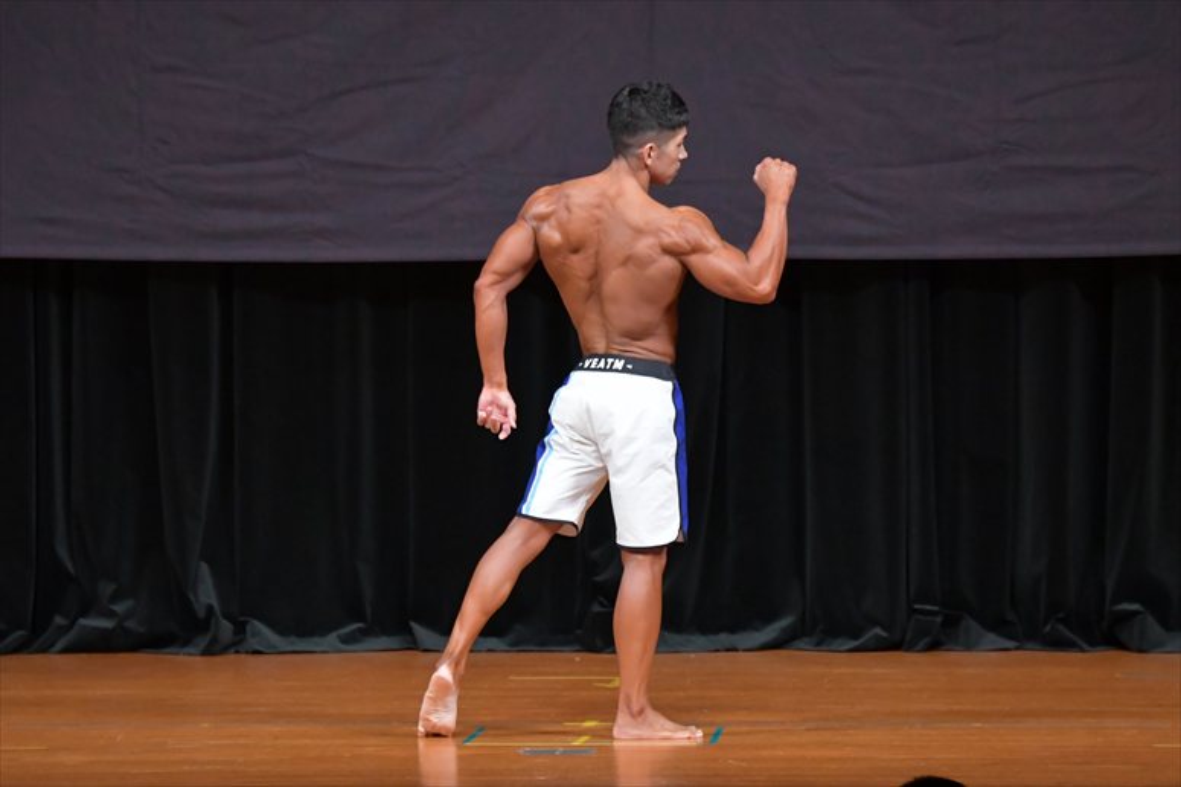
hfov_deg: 7.2
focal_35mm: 285
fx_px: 9345
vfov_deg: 4.8
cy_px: 394
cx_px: 590
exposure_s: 1/400
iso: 5000
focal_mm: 190
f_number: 5.6
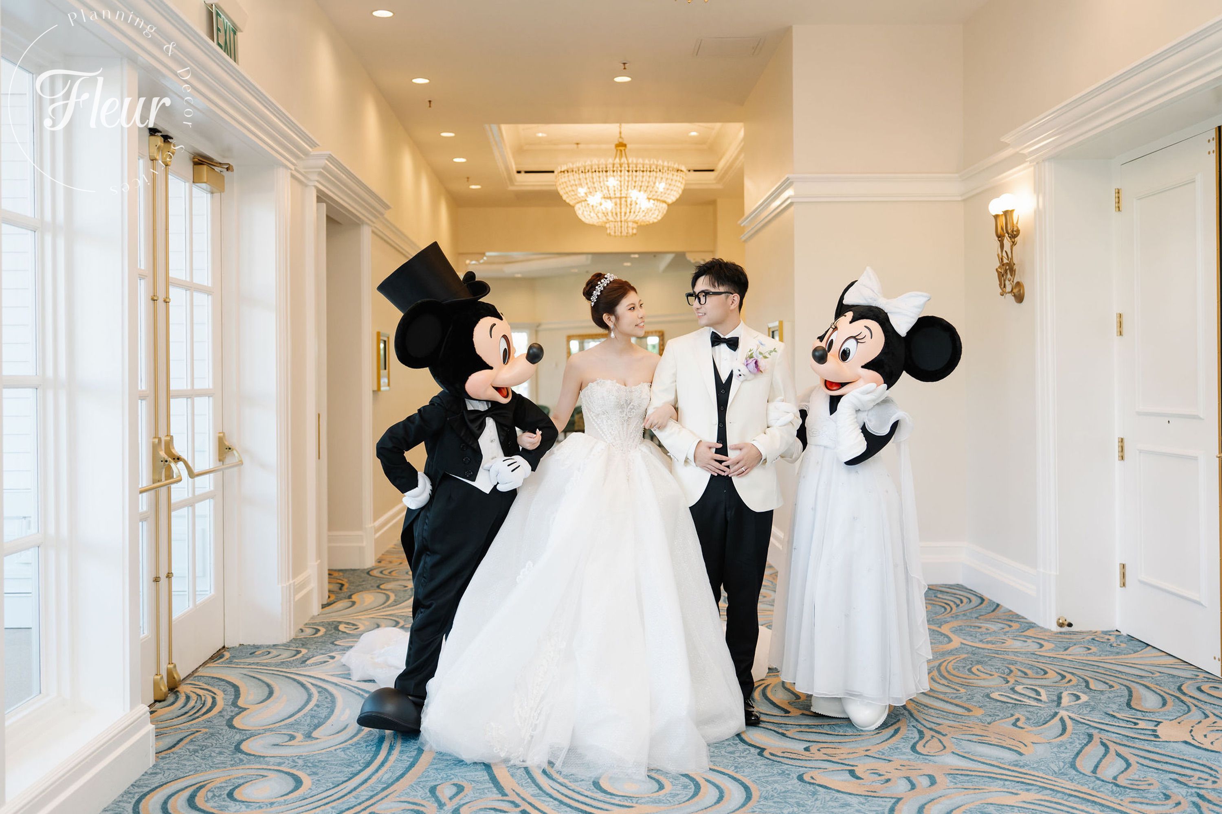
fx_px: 1052
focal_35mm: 31
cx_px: 611
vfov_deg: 42.3
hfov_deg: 60.3
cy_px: 407
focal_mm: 31
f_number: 2
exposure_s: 1/200
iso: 400
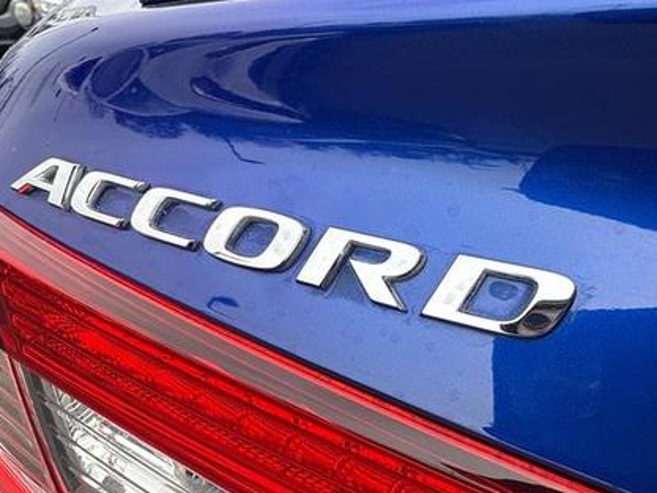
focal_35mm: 29
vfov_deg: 48.2
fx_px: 551
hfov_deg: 61.6
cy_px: 235
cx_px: 310
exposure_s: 1/484
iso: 64
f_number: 2.2
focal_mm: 2.22
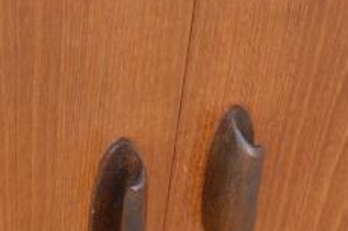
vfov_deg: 7.6
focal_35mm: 176
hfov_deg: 11.3
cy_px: -169
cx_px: -147
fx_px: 1700
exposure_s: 1/125
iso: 180
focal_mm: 30
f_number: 5.6
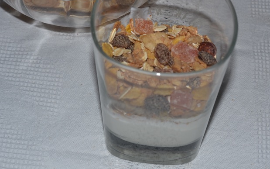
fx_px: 581
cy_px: 72
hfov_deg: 26.1
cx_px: 133
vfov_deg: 16.5
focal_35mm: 79
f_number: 8
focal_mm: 40
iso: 100
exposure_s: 1/50
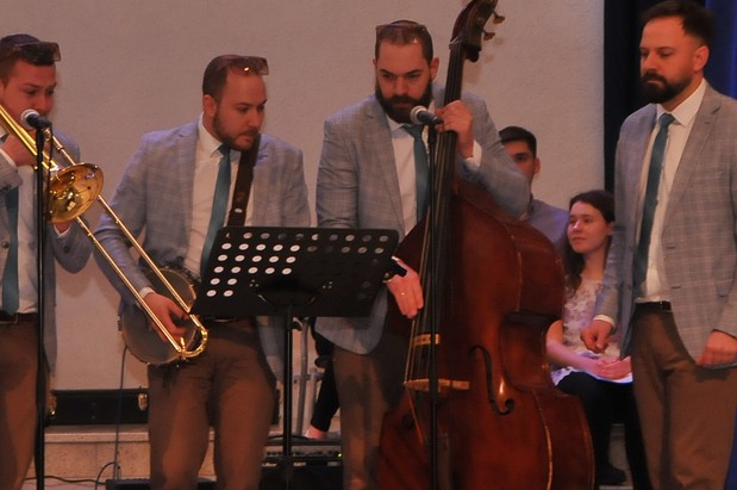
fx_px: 3046
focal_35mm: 149
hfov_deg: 13.8
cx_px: 343
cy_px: 329
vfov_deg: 9.2
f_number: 8
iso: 1250
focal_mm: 60
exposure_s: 1/60
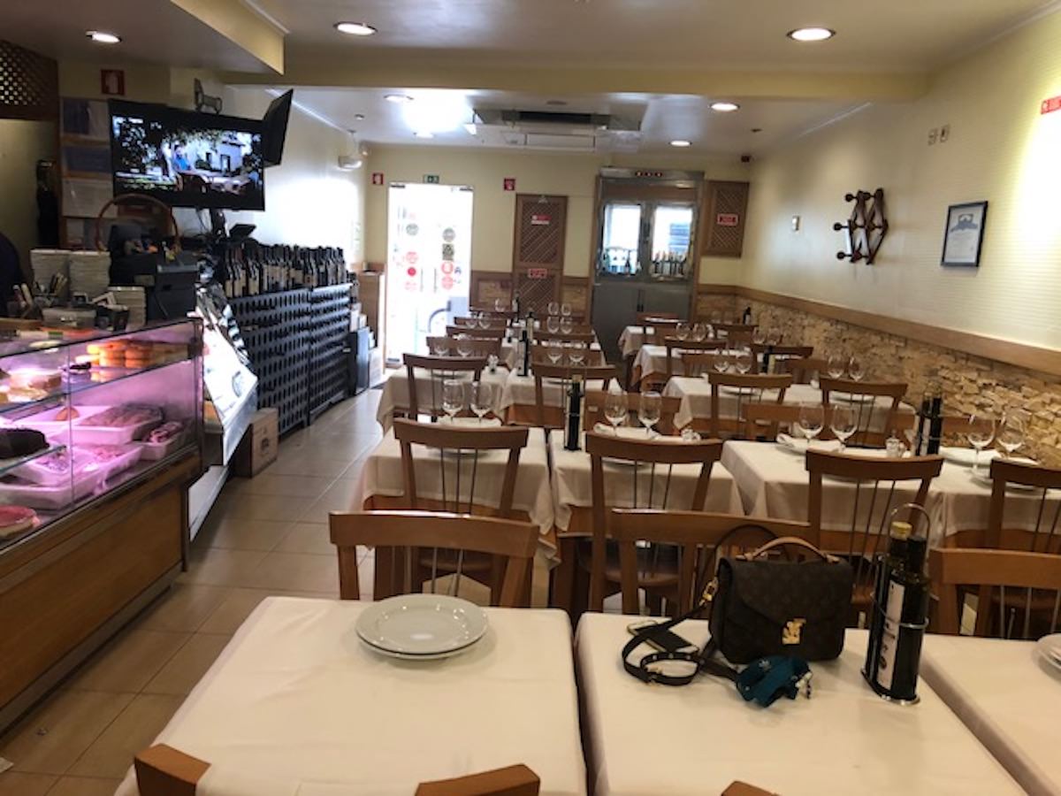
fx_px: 858
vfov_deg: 49.7
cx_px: 530
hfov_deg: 63.4
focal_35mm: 28
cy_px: 398
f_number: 1.8
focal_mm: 4
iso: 100
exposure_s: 1/17
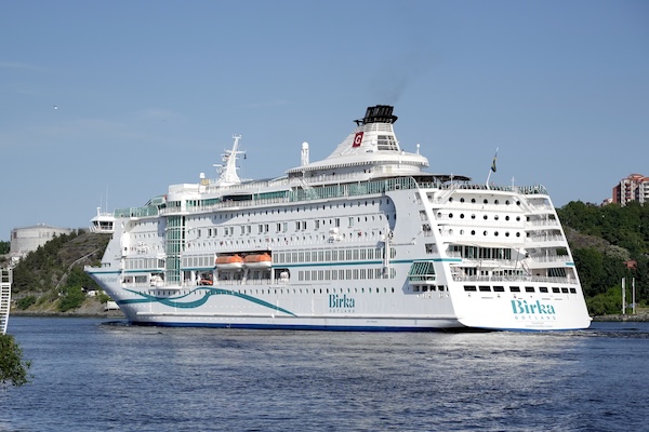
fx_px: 1262
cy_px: 216
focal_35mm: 70
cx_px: 324
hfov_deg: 28.8
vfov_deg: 19.5
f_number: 4
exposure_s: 1/2000
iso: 100
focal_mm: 70
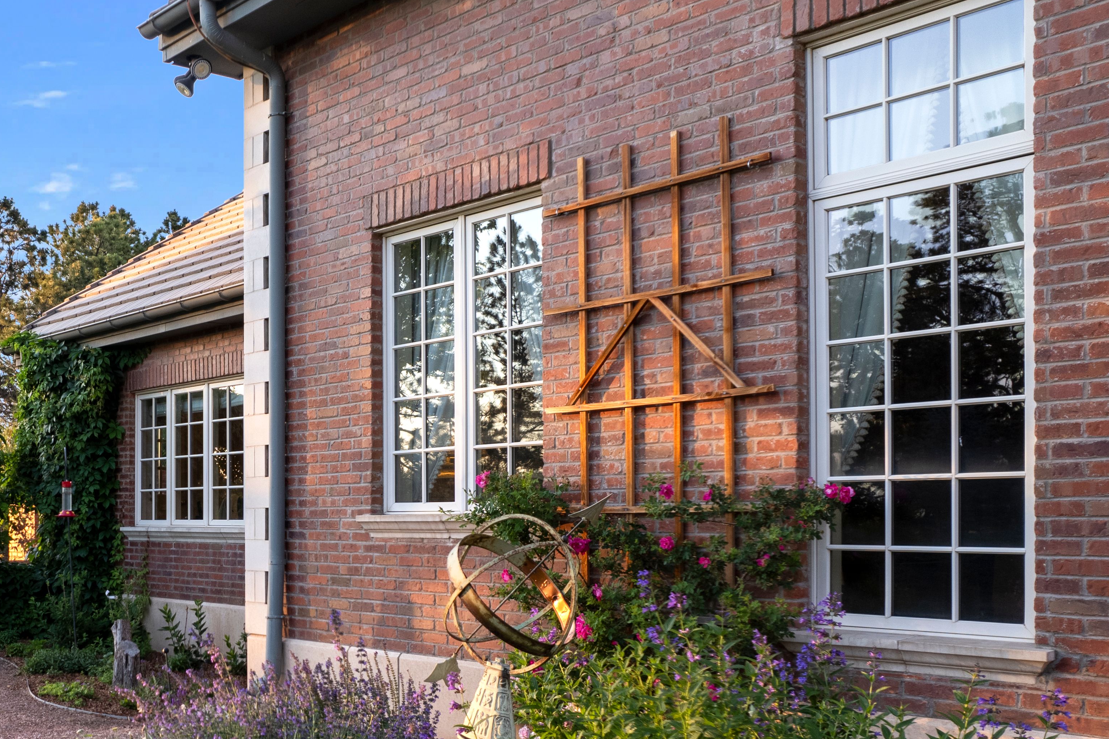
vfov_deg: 33.7
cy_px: 519
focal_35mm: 39
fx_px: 1201
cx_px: 208
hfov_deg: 46.7
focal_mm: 8.38
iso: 100
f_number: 2.8
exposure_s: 1/80
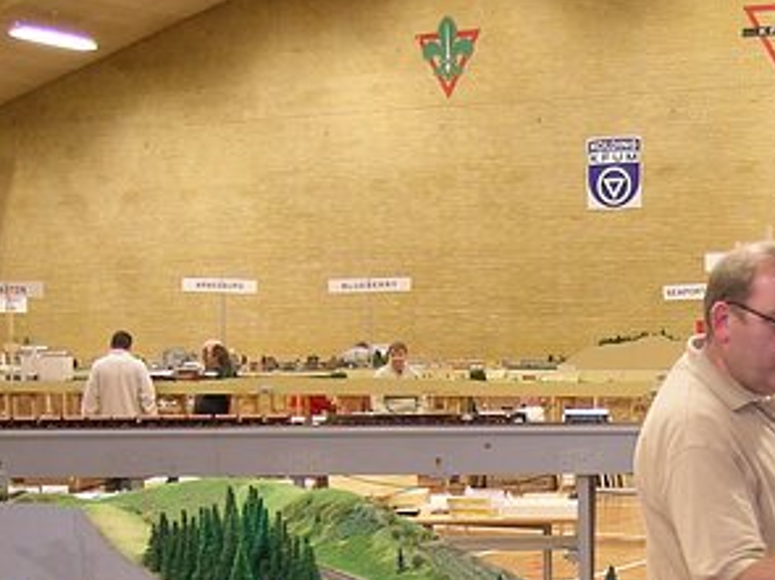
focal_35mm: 76
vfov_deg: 18.9
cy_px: 567
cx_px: 688
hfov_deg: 25.0
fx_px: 1701
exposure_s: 1/3.4
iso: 50
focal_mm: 5.8
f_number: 2.8
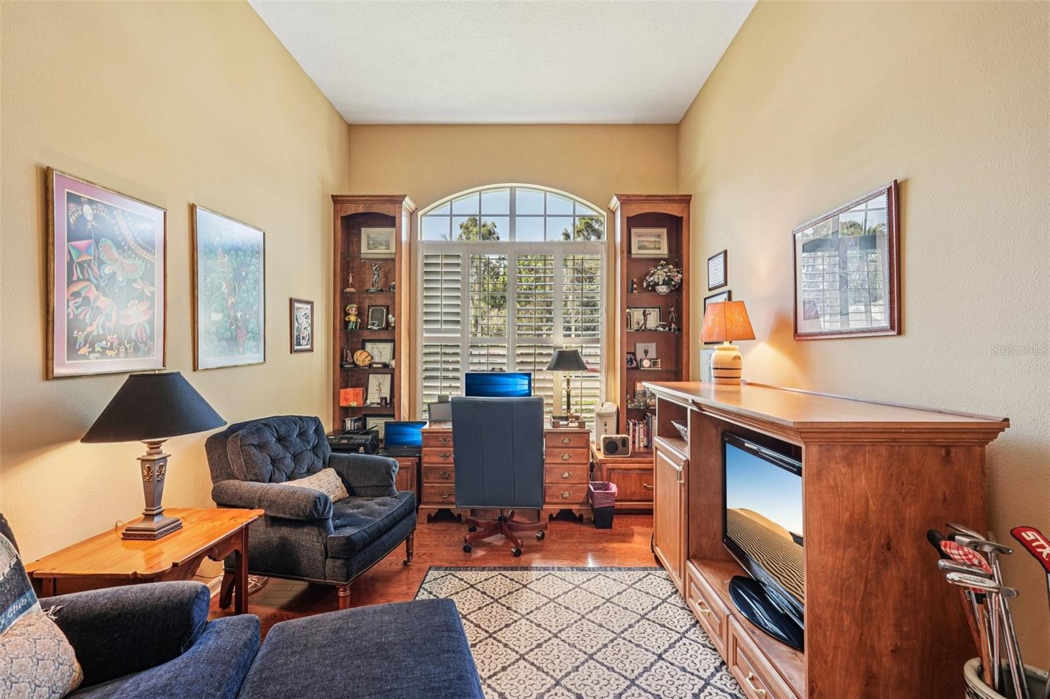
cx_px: 525
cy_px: 350
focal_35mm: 16
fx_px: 467
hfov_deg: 96.7
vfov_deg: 73.7
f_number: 8
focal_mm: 16
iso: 400
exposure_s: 1/10
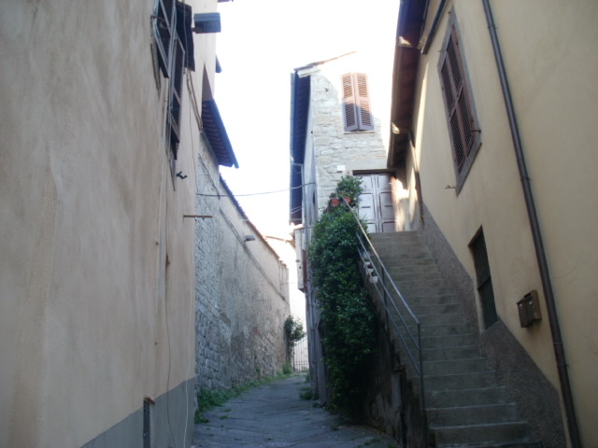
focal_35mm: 36
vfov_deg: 39.7
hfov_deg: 51.4
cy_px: 224
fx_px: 622
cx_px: 299
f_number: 3.5
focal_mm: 6.3
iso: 100
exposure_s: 1/50
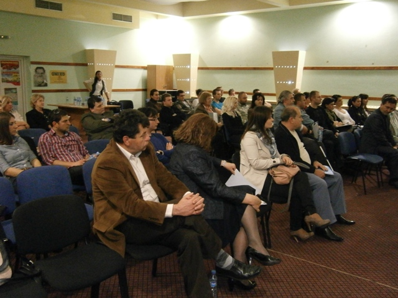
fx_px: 414
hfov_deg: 51.4
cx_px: 199
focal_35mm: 36
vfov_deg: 39.7
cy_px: 149
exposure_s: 1/20
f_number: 3.1
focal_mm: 6.4
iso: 800
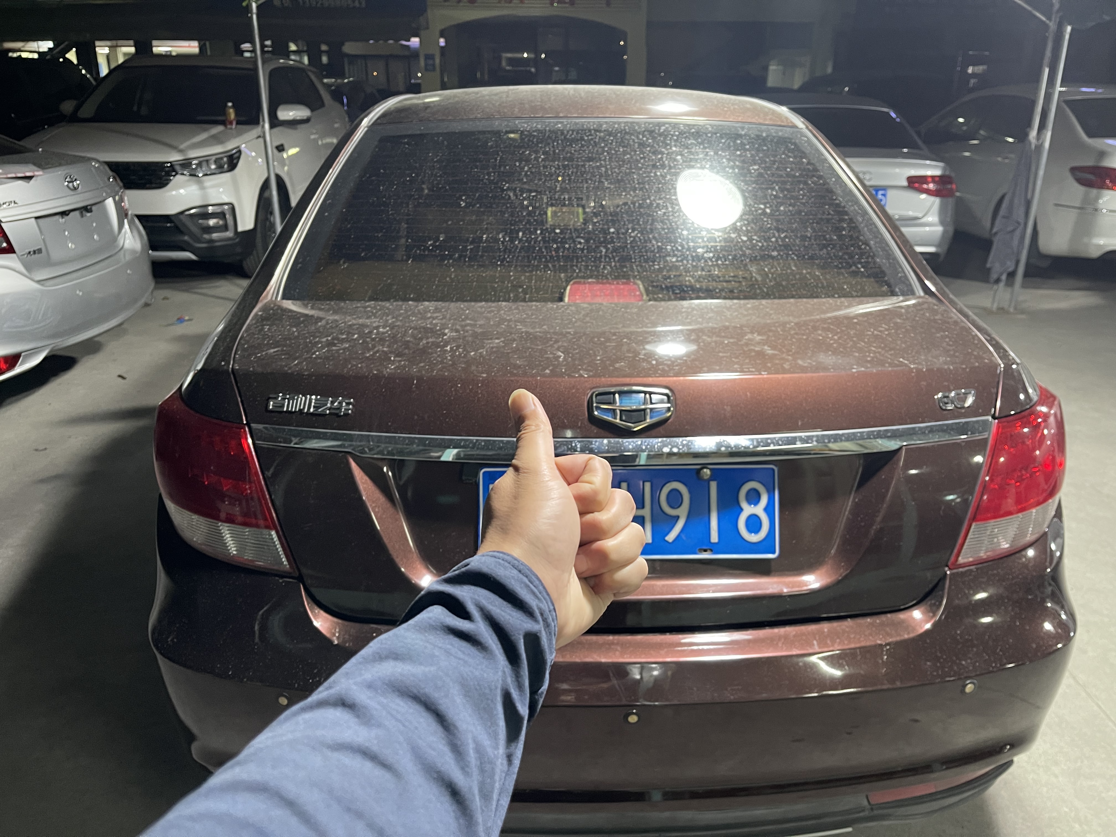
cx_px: 558
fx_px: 806
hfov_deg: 69.4
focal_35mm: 25
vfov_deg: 54.9
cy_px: 418
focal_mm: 5.1
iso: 400
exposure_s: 1/50
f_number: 1.6
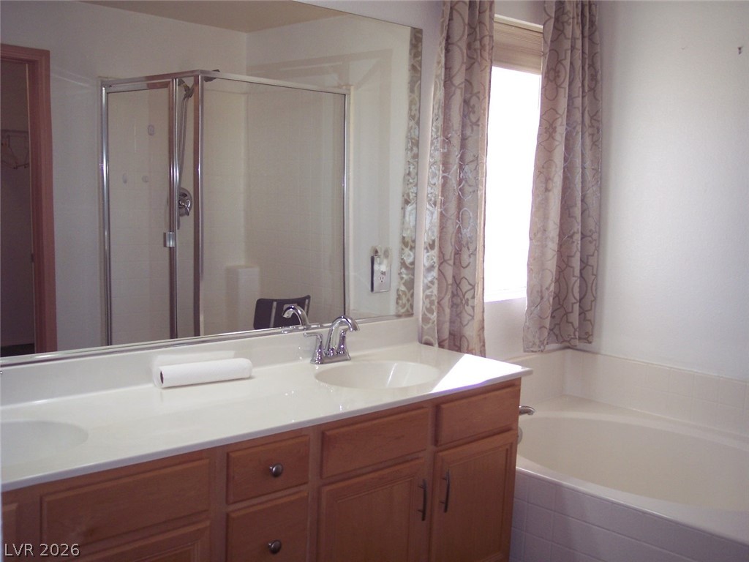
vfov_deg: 36.8
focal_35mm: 39
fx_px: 844
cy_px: 281
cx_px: 374
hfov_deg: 47.9
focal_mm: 8
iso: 140
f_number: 2.8
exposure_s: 1/90
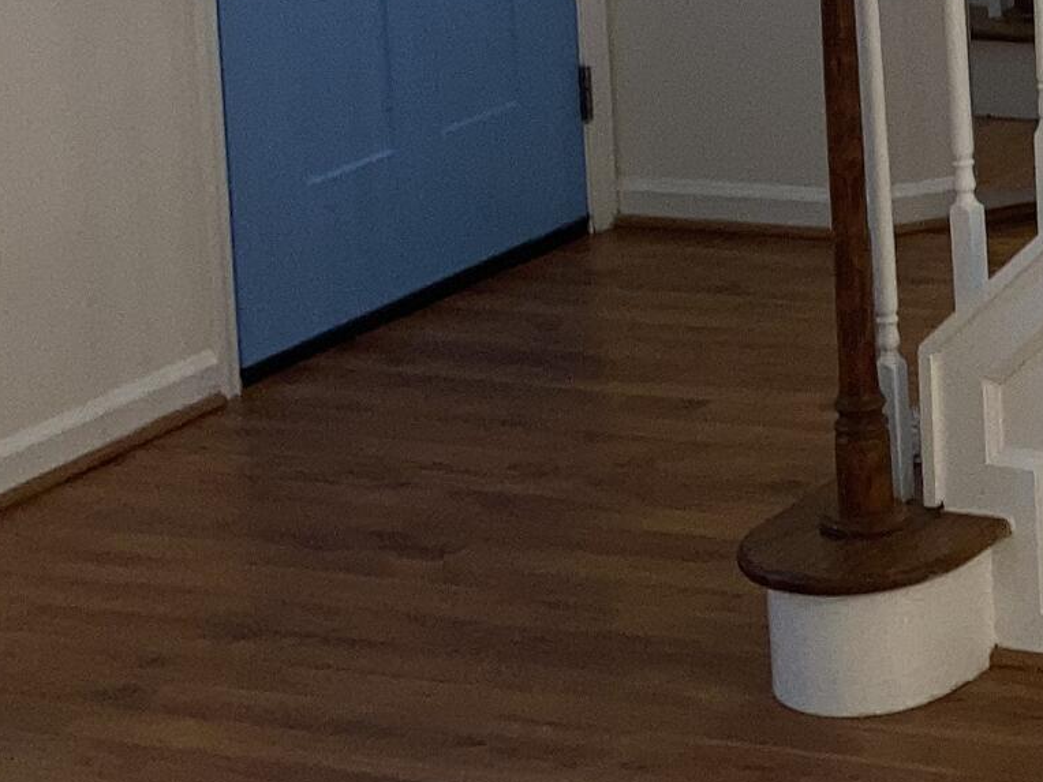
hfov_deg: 16.2
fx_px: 3314
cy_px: -557
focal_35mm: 110
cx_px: 1618
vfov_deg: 12.5
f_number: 1.8
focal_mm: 3.99
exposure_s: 1/17
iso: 32
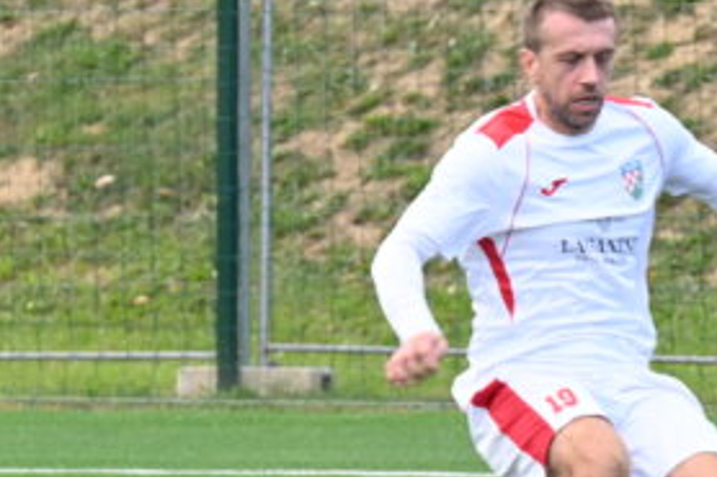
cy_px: 434
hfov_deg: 3.1
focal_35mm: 662
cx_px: 366
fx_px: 13177
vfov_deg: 2.1
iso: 500
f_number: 6.3
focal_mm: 180
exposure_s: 1/200
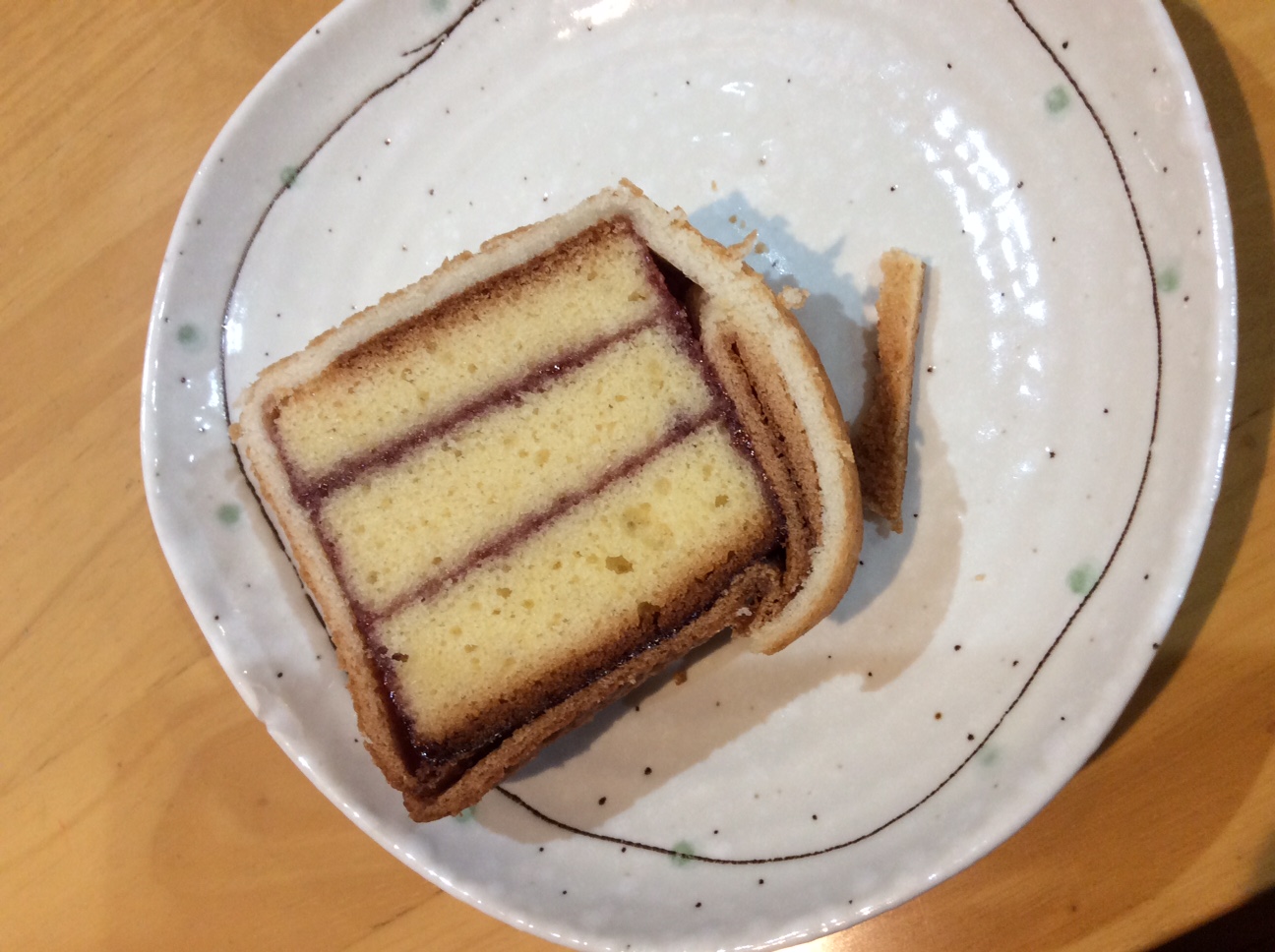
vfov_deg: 44.1
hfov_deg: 56.9
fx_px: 1177
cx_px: 638
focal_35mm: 32
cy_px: 476
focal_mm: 3.3
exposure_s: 1/24
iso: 64
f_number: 2.4
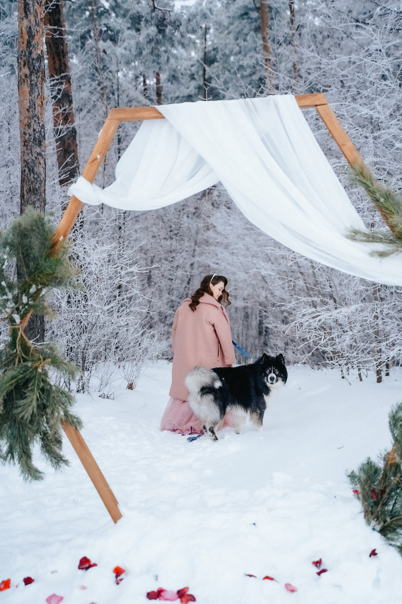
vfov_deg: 40.3
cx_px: 201
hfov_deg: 27.5
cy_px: 302
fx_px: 821
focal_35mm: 49
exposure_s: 1/3200
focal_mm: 49
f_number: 2.8
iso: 1600
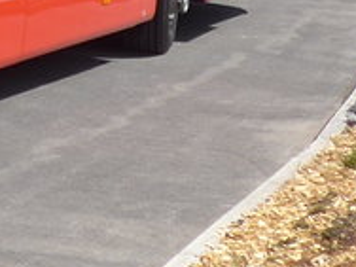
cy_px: -350
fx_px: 2365
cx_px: -697
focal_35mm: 230
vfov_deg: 6.2
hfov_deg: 7.6
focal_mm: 7.5
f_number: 2.8
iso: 80
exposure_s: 1/1300
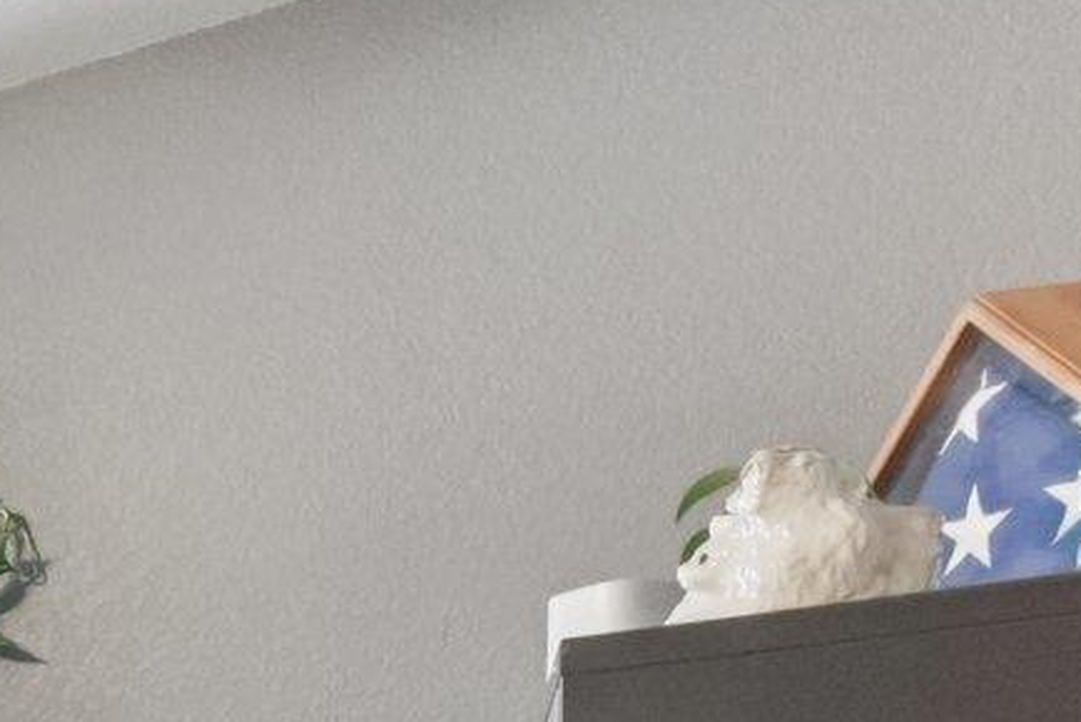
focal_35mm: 66
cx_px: -1313
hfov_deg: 16.9
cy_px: 1113
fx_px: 1983
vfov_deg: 18.2
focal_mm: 14
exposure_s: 1/15
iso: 1400
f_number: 8
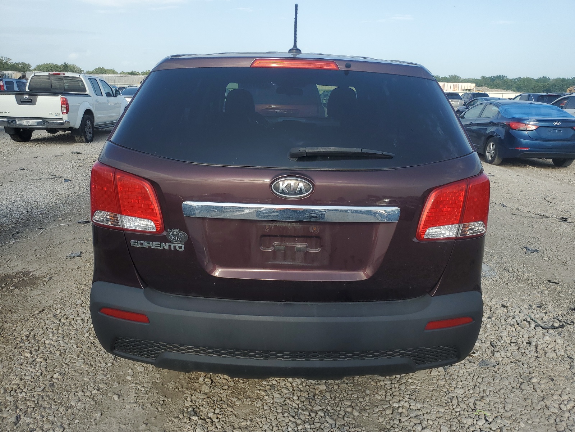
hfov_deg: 67.3
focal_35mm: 26
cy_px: 216
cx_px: 288
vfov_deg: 53.1
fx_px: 432
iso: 50
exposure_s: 1/1667
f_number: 1.5
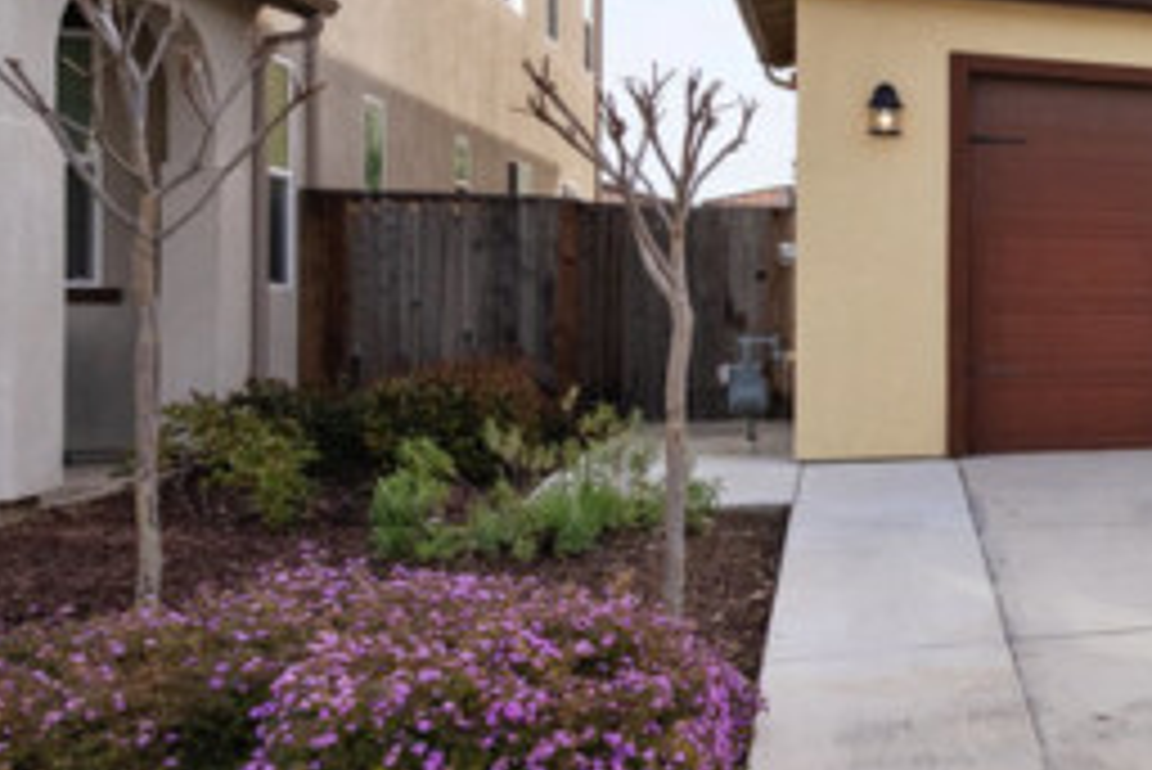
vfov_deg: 28.0
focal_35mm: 48
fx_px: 1537
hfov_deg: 28.1
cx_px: 1710
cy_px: 308
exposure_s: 1/1000
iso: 400
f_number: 8
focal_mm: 16
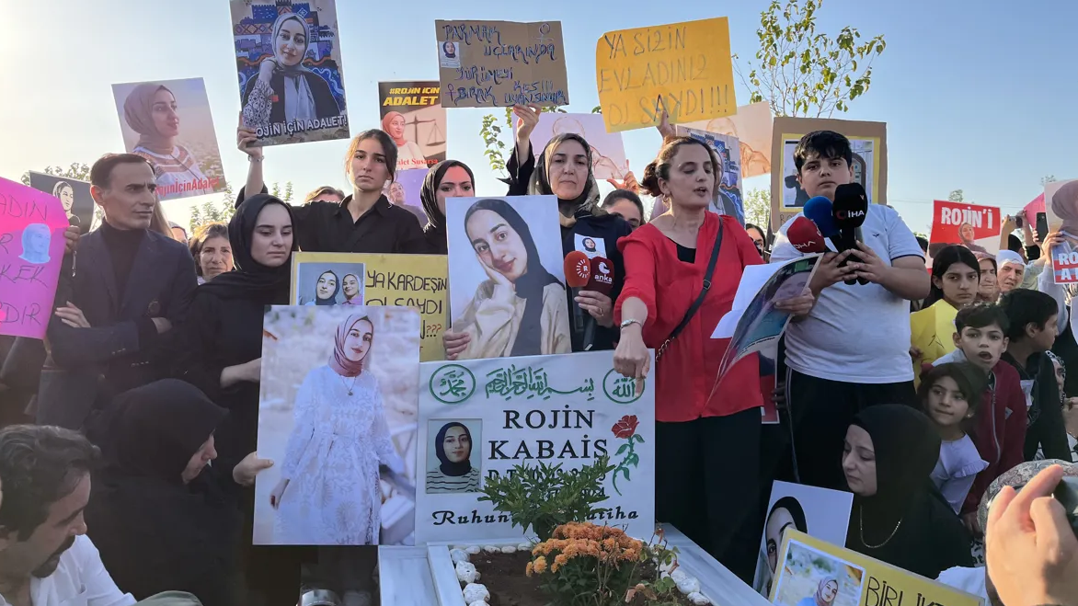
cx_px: 541
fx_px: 829
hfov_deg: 66.1
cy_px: 237
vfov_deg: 40.0
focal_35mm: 29
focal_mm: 5.1
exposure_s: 1/1647
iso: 50
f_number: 1.6
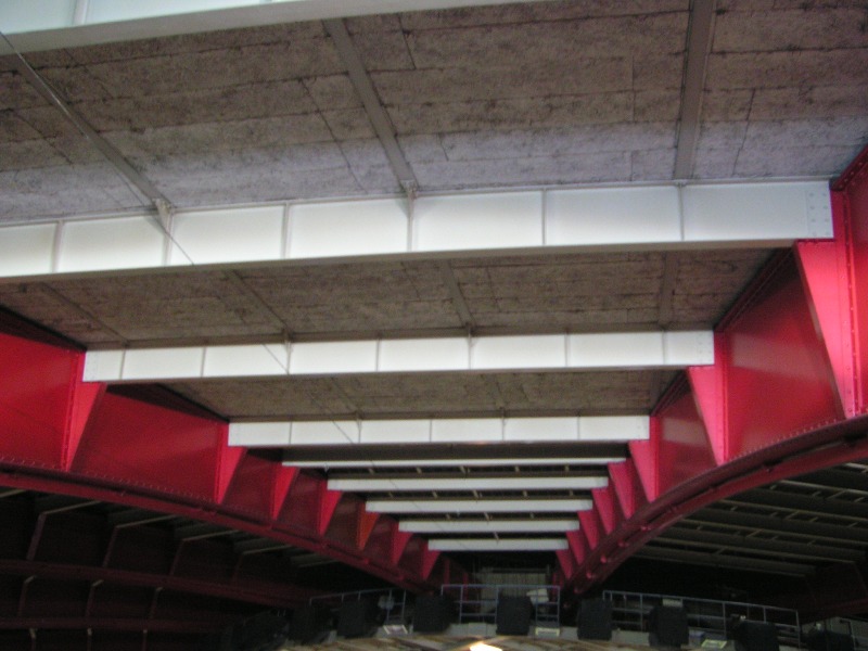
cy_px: 326
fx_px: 953
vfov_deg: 37.7
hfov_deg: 49.0
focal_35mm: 38
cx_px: 434
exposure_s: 1/20
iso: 200
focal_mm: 5.8
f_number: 2.8
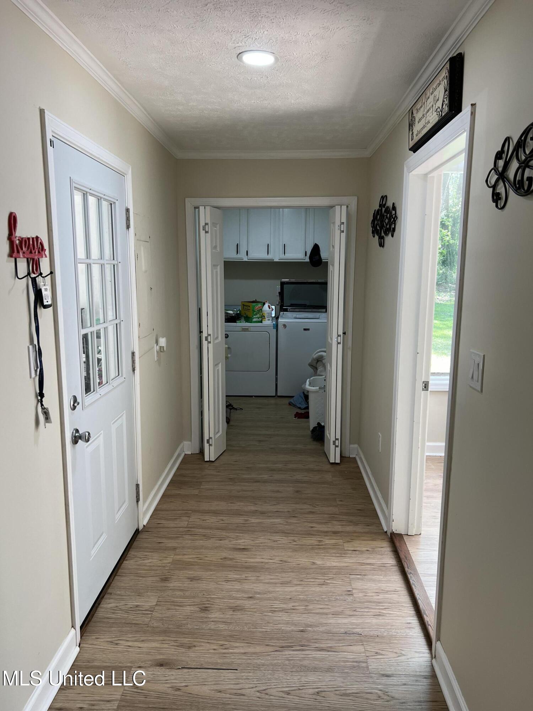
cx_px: 266
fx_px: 534
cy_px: 356
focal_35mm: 26
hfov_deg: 53.1
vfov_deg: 67.3
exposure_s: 1/120
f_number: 1.5
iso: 64
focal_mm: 5.7
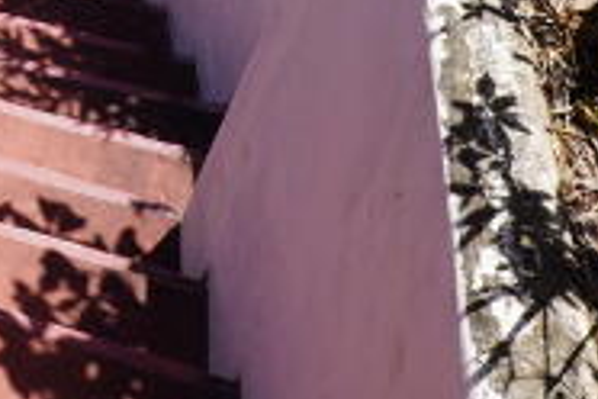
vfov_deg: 12.1
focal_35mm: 89
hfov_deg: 20.1
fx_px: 1473
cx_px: -267
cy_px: -587
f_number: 9
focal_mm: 11
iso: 100
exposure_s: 1/125
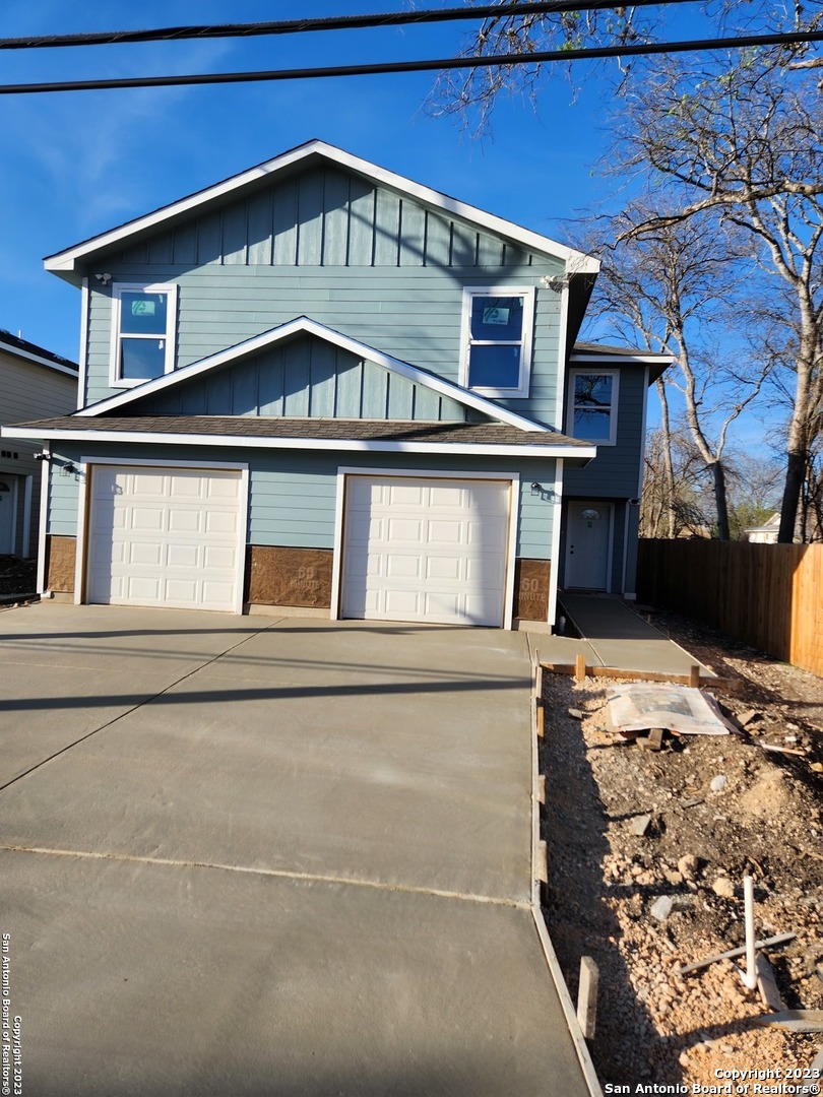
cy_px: 548
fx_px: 729
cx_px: 412
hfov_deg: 58.9
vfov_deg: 73.9
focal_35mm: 23
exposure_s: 1/1167
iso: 20
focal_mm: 5.4
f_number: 1.8
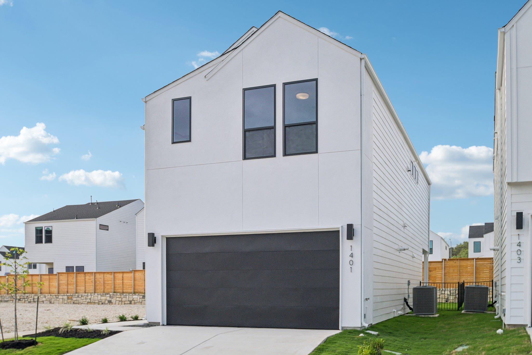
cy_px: 178
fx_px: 532
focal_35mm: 36
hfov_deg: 53.1
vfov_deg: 36.9
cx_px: 266
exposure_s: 1/640
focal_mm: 24
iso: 400
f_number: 8
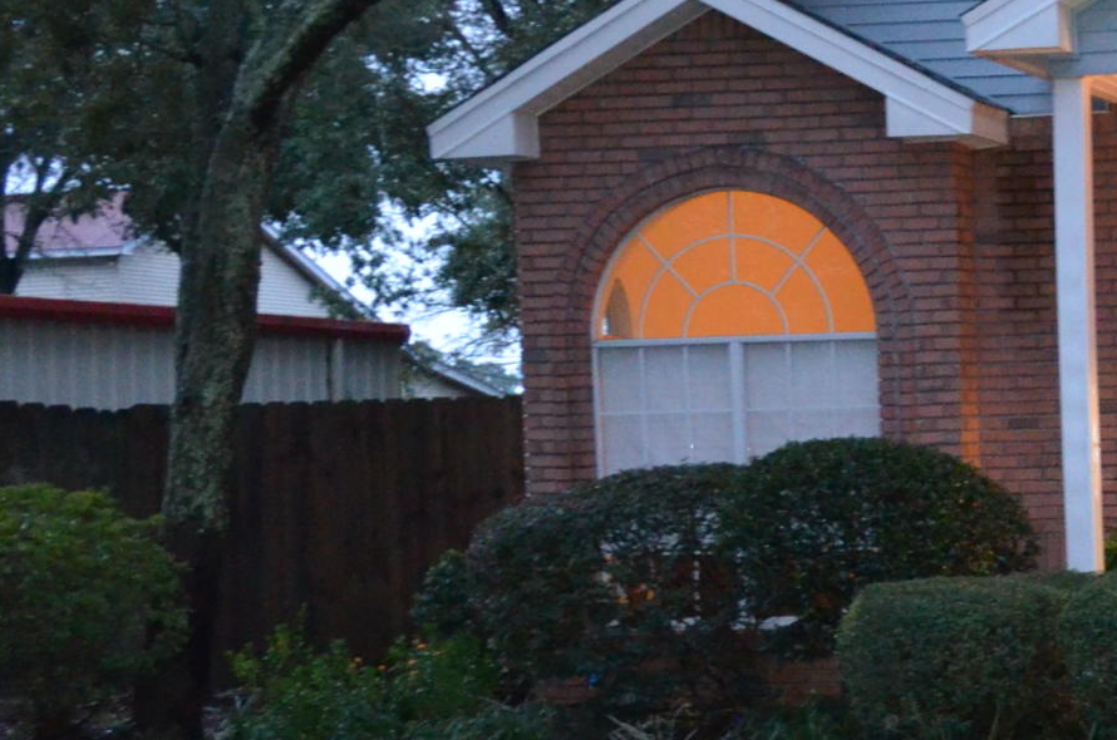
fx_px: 2818
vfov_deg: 14.9
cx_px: 1497
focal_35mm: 91
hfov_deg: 20.3
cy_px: 480
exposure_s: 1/30
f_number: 3.5
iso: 2800
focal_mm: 18
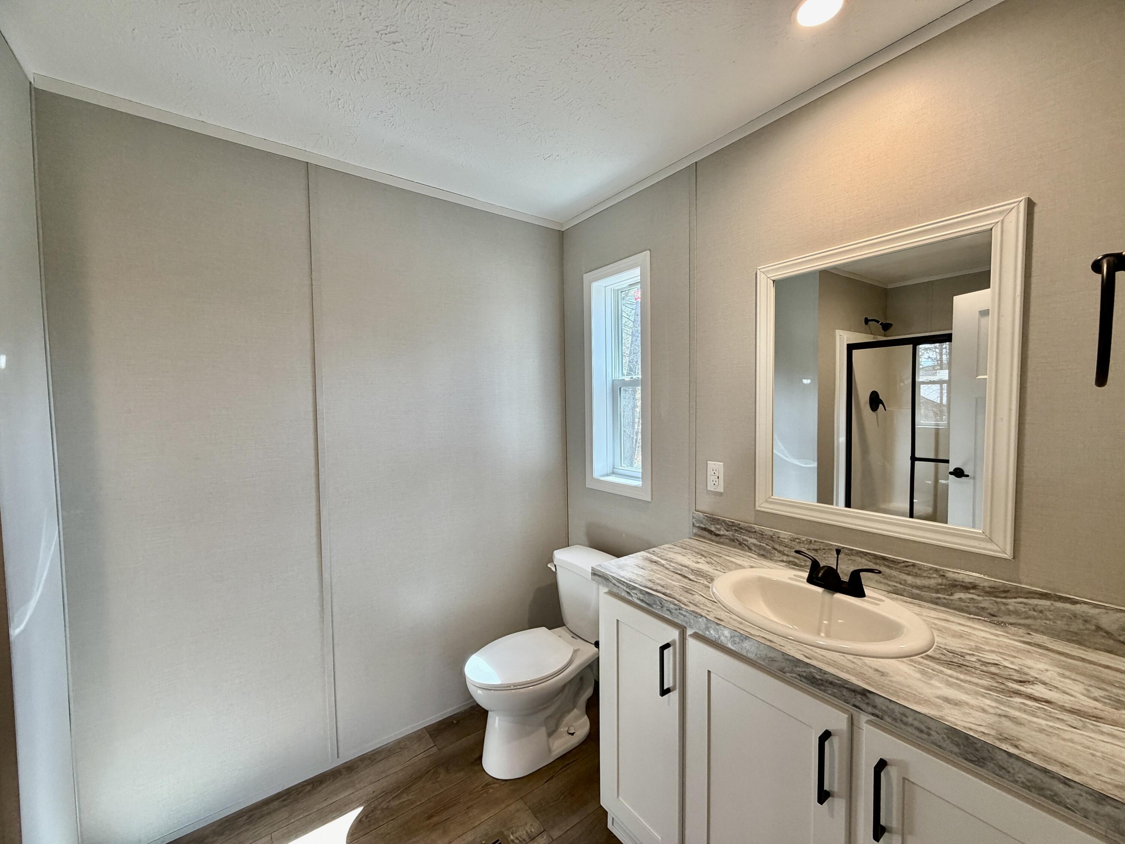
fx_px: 455
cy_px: 422
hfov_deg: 102.1
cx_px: 562
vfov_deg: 85.7
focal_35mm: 14
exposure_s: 1/120
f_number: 2.2
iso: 160
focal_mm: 2.22
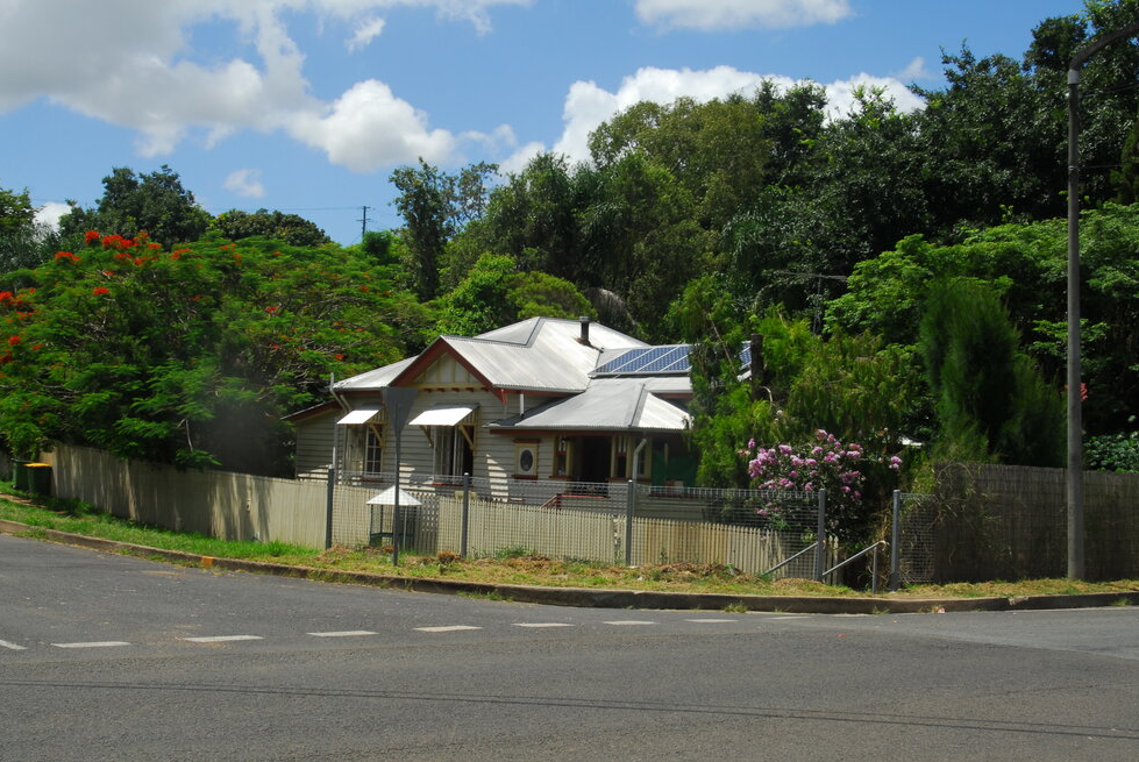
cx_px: 571
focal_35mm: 49
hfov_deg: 40.3
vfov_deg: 27.6
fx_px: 1552
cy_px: 380
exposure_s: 1/60
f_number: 16
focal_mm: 32
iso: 100
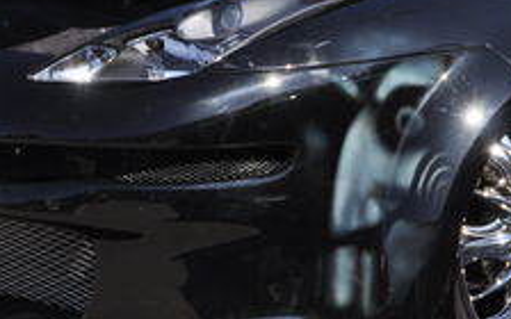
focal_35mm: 271
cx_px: 30
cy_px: -17
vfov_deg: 4.8
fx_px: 3774
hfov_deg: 7.7
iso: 320
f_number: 8
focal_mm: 62
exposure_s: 1/800
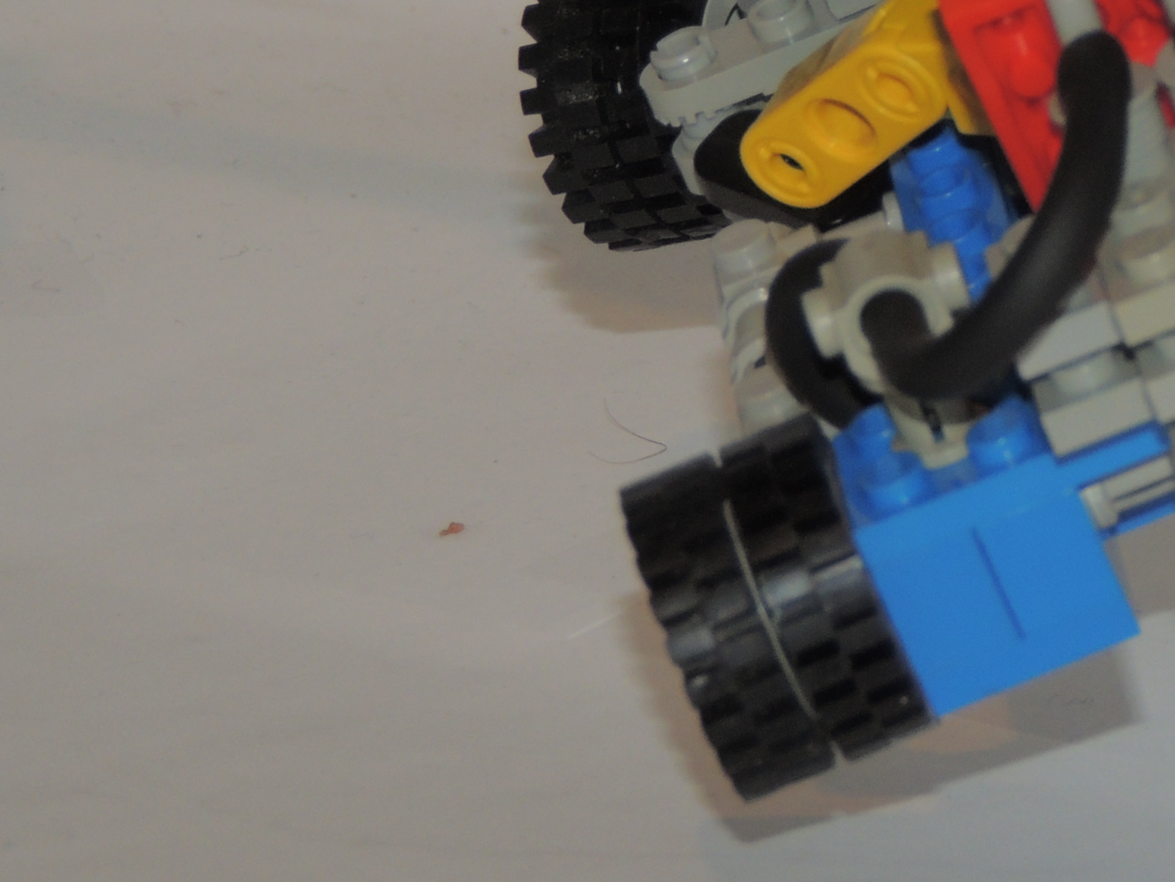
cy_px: 29
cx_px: 1093
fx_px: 12052
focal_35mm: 355
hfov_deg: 5.6
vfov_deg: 4.2
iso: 200
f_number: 4.4
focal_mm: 25.8
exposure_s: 1/60
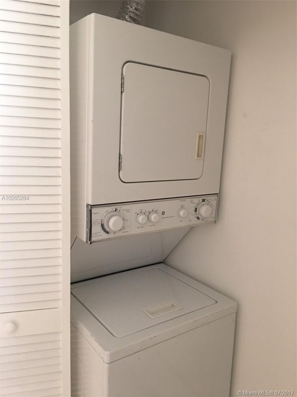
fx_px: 332
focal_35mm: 29
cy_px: 198
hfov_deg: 48.2
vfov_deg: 61.7
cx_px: 148
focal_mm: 4.15
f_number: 2.2
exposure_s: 1/17
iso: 100
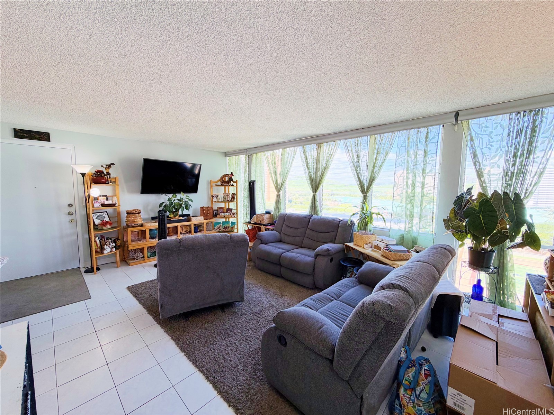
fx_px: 224
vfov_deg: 85.7
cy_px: 208
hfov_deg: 102.1
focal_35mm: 14
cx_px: 277
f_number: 2.2
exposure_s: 1/120
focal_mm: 2.22
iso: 80
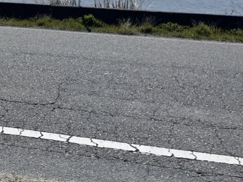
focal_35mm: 72
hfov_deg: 25.0
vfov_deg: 18.7
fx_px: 505
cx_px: -28
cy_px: -65
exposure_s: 1/8403
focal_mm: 4.2
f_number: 1.6
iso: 32
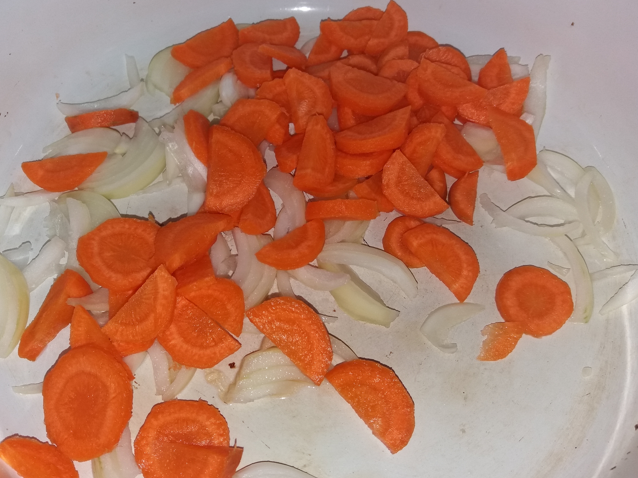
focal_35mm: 33
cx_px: 273
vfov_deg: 42.9
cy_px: 232
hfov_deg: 55.1
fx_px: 608
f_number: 1.9
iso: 64
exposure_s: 1/352
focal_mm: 3.7
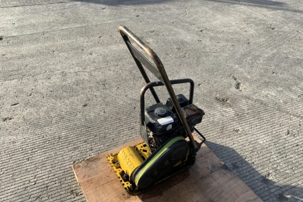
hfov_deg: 60.3
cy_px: 113
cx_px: 154
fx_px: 261
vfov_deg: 42.2
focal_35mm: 31
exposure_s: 1/728
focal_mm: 3
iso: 16
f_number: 1.8
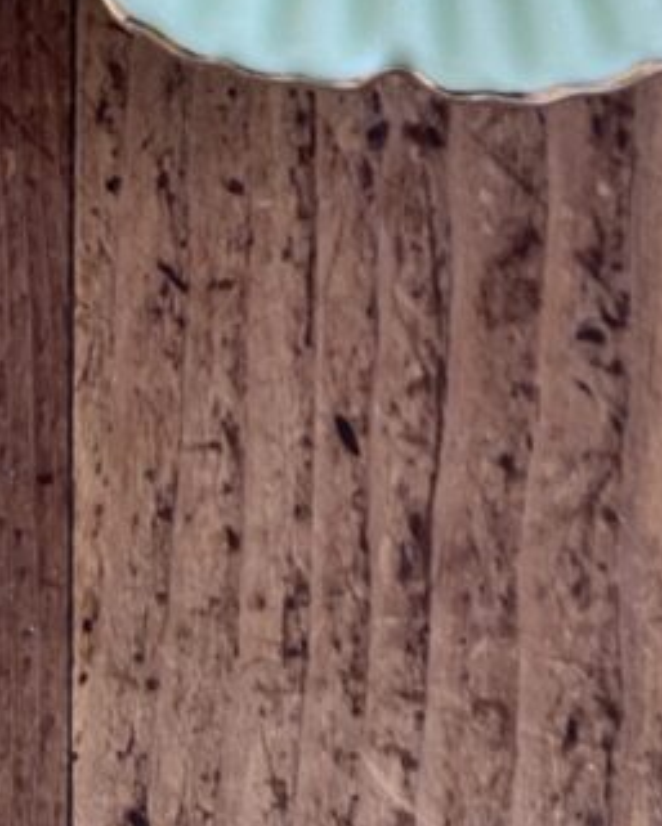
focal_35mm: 81
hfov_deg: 18.9
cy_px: -319
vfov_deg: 20.9
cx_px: 219
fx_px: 1983
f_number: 1.8
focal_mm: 4.25
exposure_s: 1/60
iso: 200
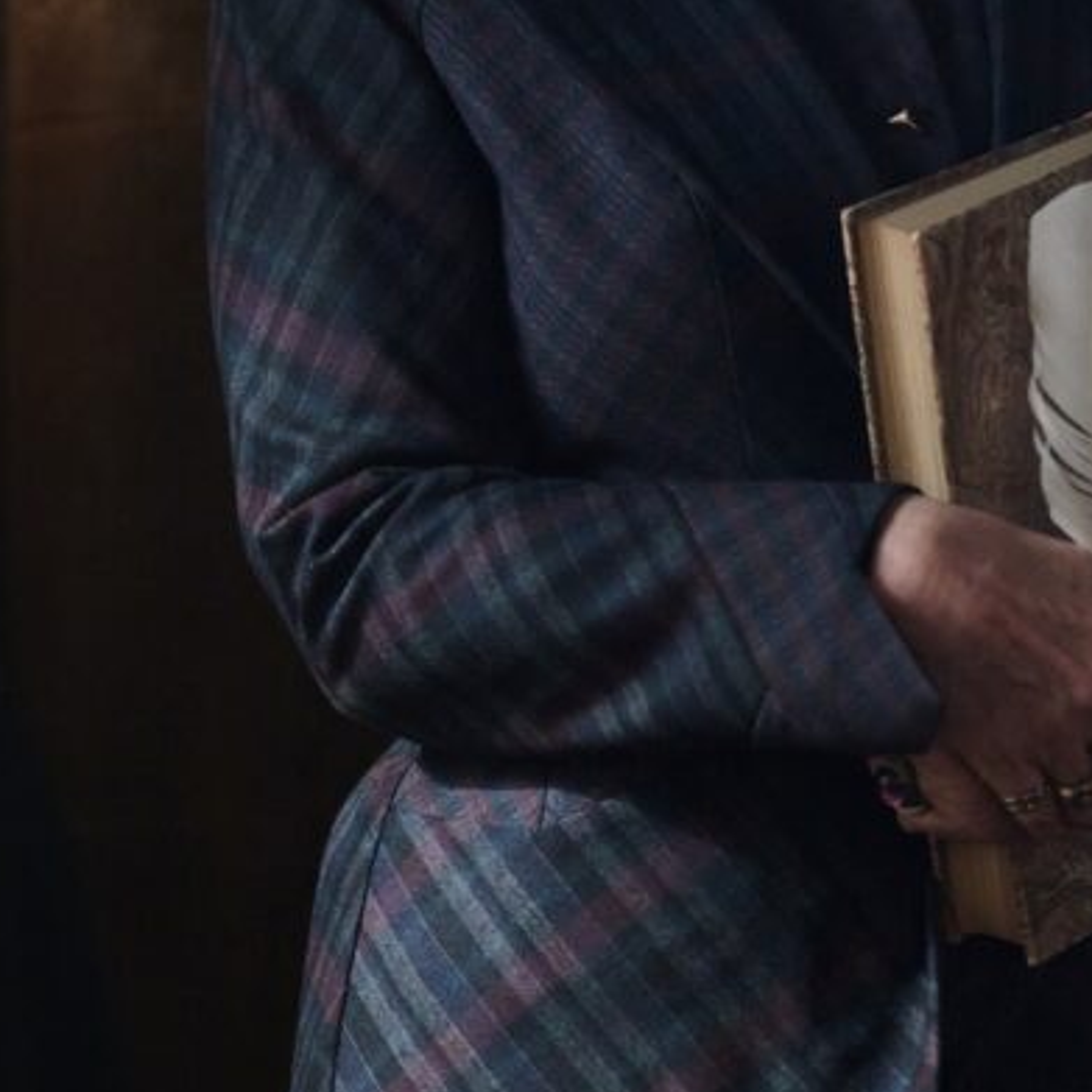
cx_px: 737
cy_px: -6
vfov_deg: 6.1
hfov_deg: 6.1
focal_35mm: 287
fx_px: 10243
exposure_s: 1/160
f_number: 2.8
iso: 3200
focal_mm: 110
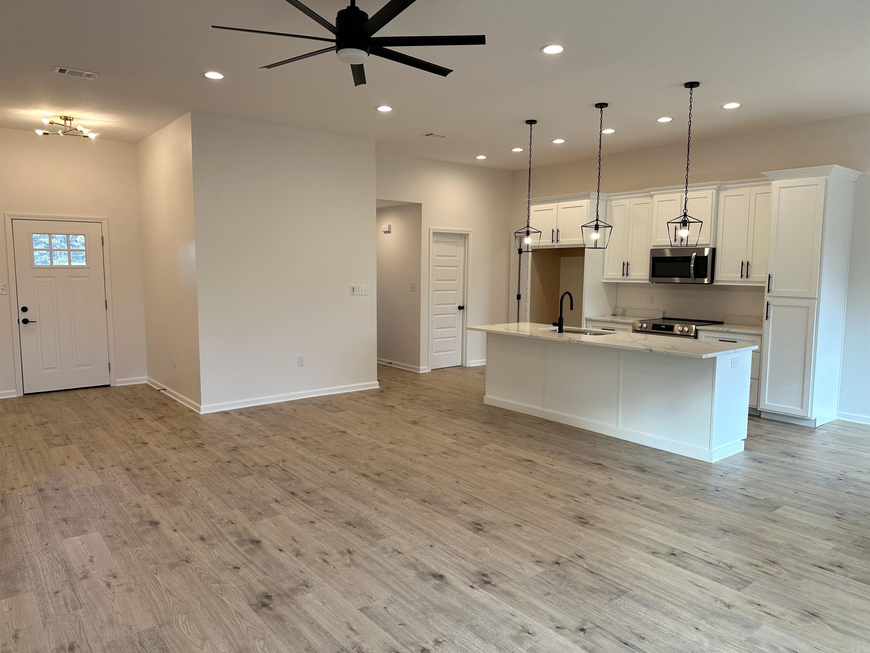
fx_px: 603
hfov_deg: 71.6
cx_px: 435
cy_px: 326
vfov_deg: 56.8
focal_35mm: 24
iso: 64
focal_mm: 6.86
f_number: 1.78
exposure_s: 1/139
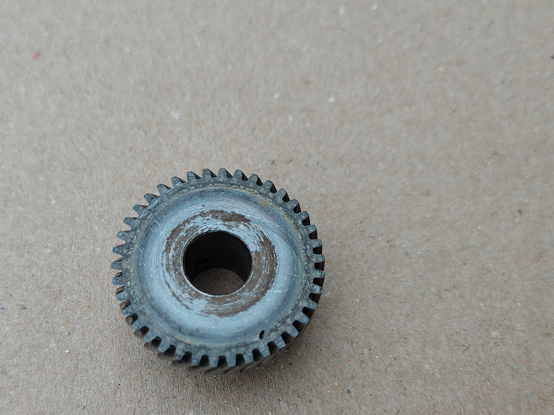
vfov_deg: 34.8
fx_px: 656
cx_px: 211
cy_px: 280
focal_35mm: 41
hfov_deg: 45.4
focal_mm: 5.56
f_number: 1.8
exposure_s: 1/100
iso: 126
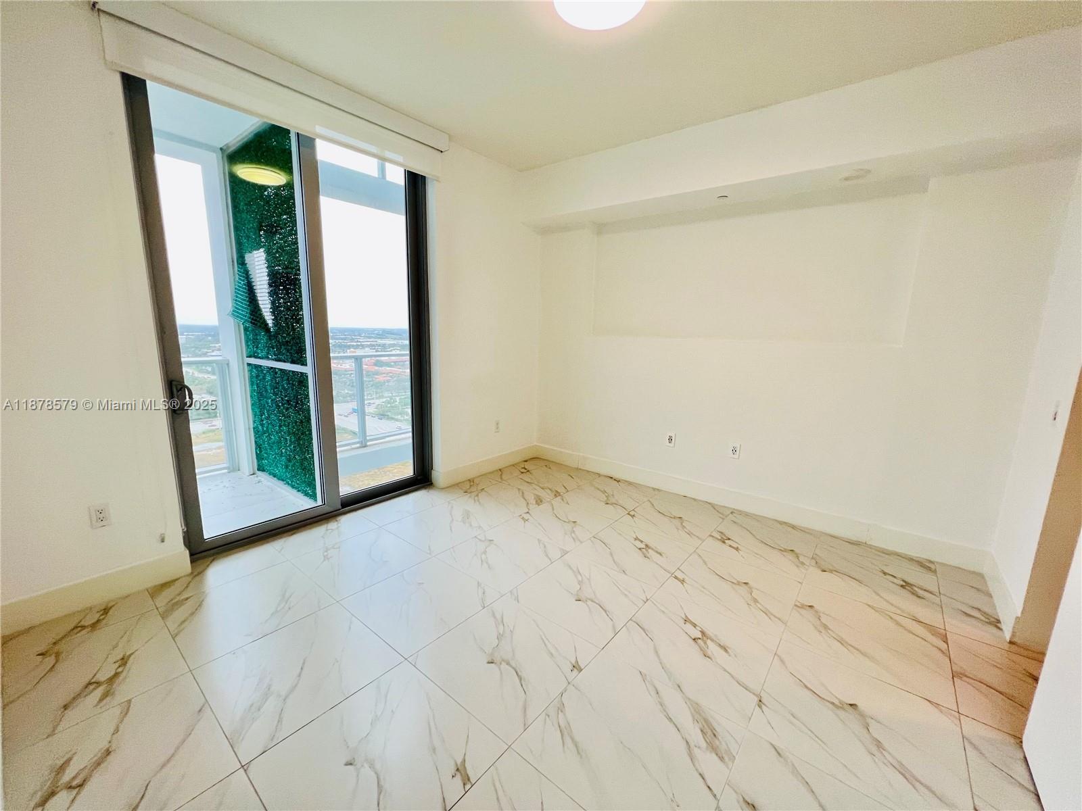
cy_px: 406
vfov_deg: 89.9
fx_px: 406
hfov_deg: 106.2
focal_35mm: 13
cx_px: 541
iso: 125
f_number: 1.8
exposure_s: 1/120
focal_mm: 1.57
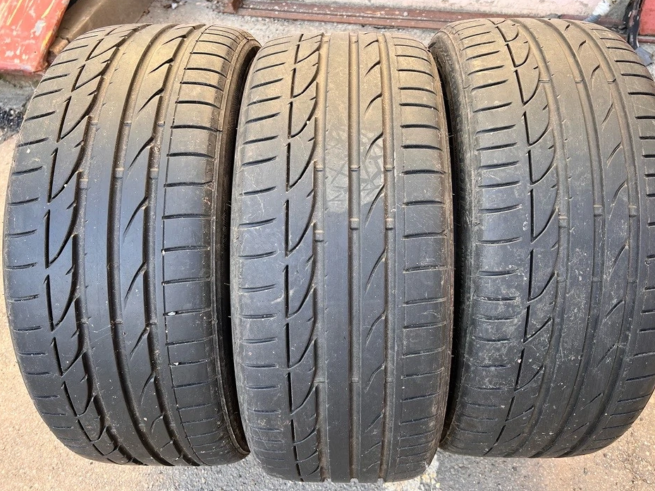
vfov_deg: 49.7
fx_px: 530
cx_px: 345
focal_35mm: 28
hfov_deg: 63.4
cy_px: 245
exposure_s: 1/126
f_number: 1.5
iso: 32
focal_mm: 5.7
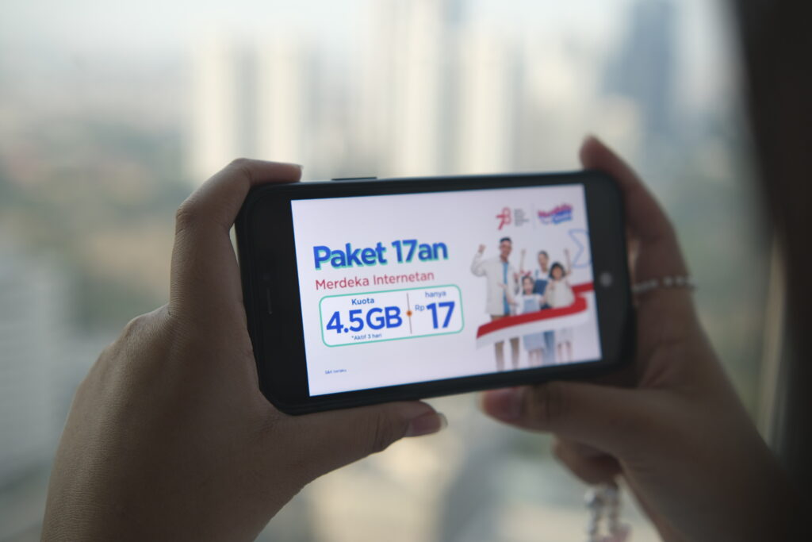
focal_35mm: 50
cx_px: 406
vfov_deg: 27.0
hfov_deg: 39.6
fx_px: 1128
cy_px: 271
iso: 320
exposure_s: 1/180
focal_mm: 33
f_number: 2.2
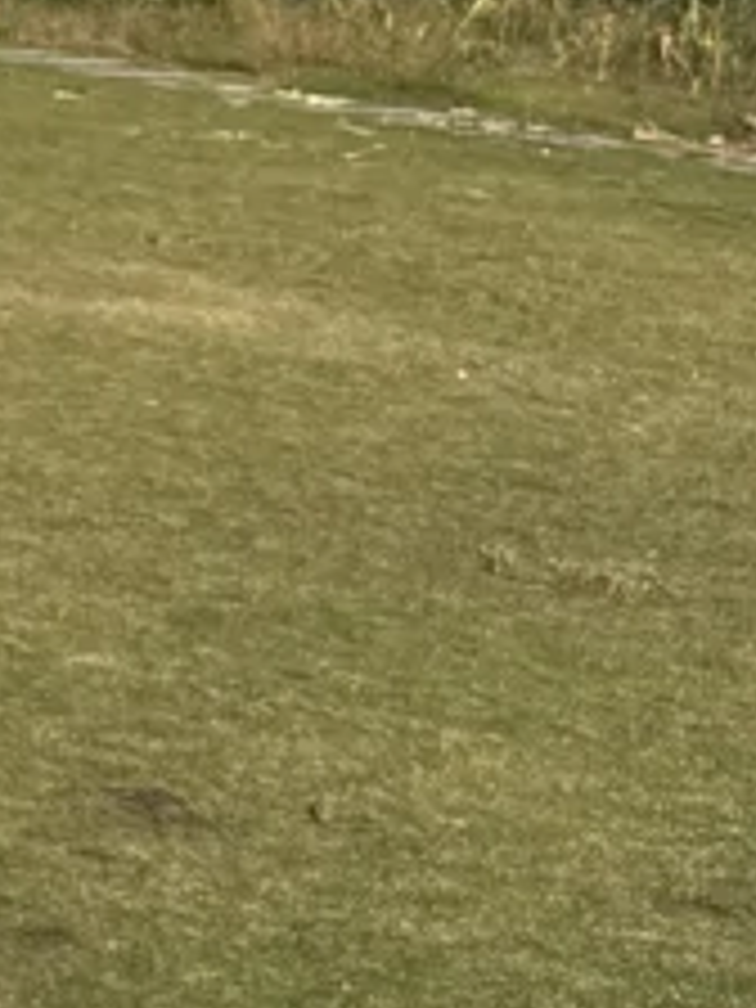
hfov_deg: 8.8
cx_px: -1017
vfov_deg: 12.4
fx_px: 4484
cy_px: -374
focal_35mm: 154
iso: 80
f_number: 1.78
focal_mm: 6.86
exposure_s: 1/3247
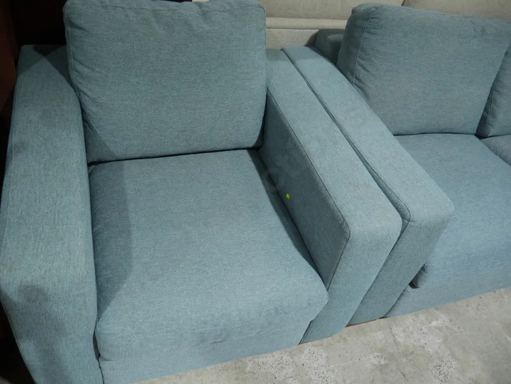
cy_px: 192
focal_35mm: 28
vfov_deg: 49.8
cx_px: 256
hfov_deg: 63.4
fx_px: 414
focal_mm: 14
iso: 250
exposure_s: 1/60
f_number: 3.5
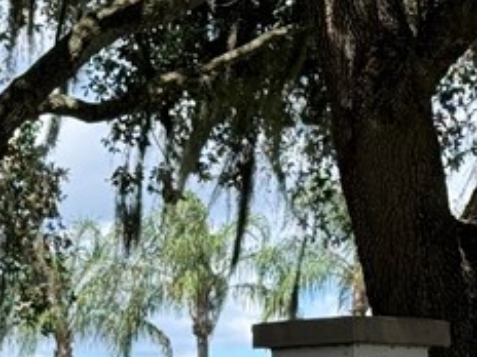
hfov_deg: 9.3
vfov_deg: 6.9
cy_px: 607
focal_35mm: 212
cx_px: 84
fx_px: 2921
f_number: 1.78
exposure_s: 1/876
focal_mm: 6.76
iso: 64
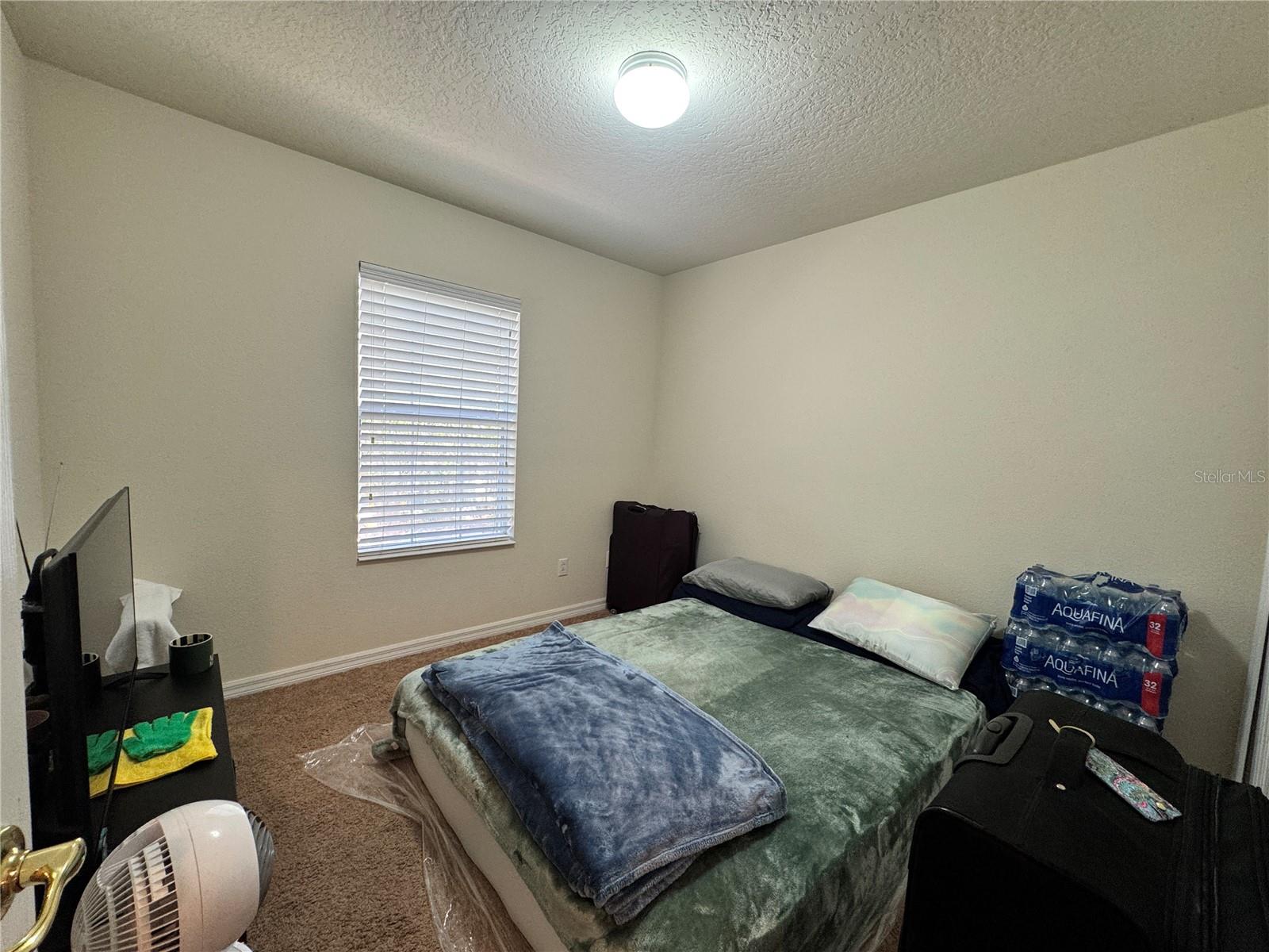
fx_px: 513
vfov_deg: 85.7
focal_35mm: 14
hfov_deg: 102.1
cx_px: 634
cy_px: 476
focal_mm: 2.22
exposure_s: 1/120
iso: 160
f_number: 2.2
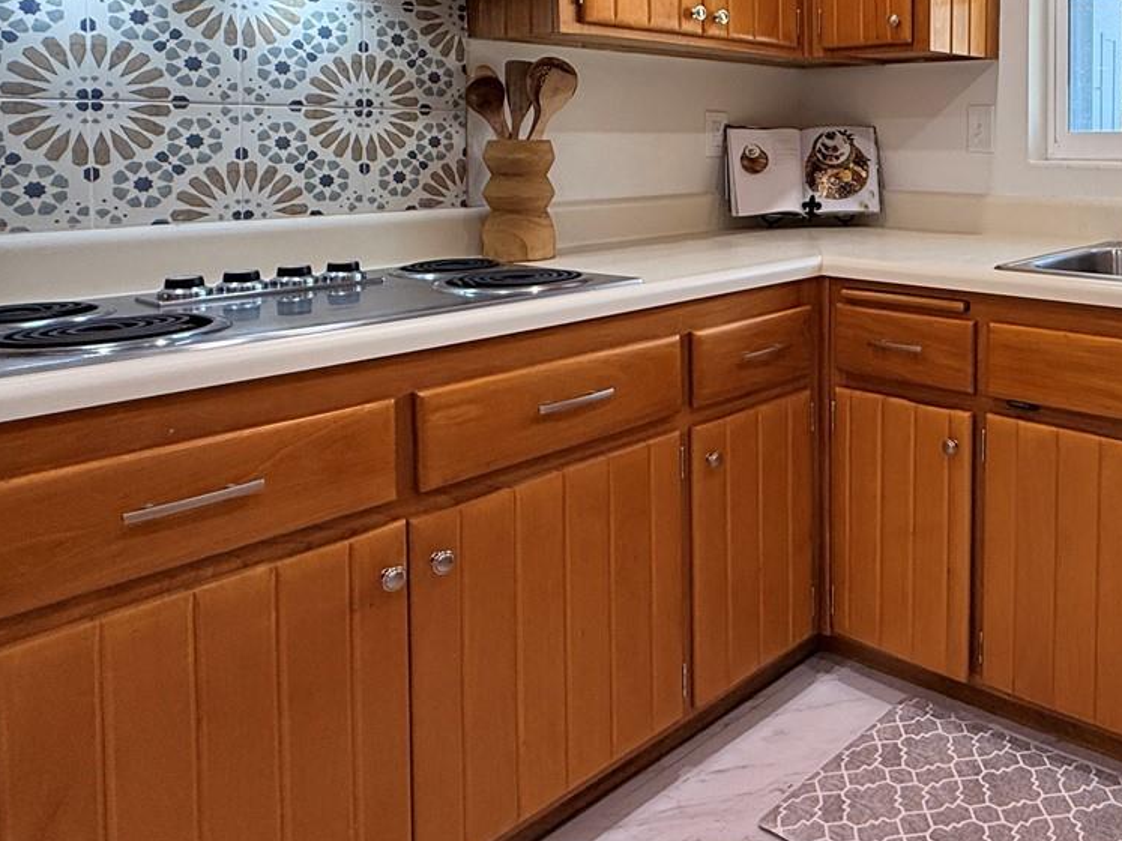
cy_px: 171
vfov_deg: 44.6
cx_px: 970
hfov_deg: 53.8
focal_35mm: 30
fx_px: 972
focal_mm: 2.22
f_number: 2.2
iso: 100
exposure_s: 1/120
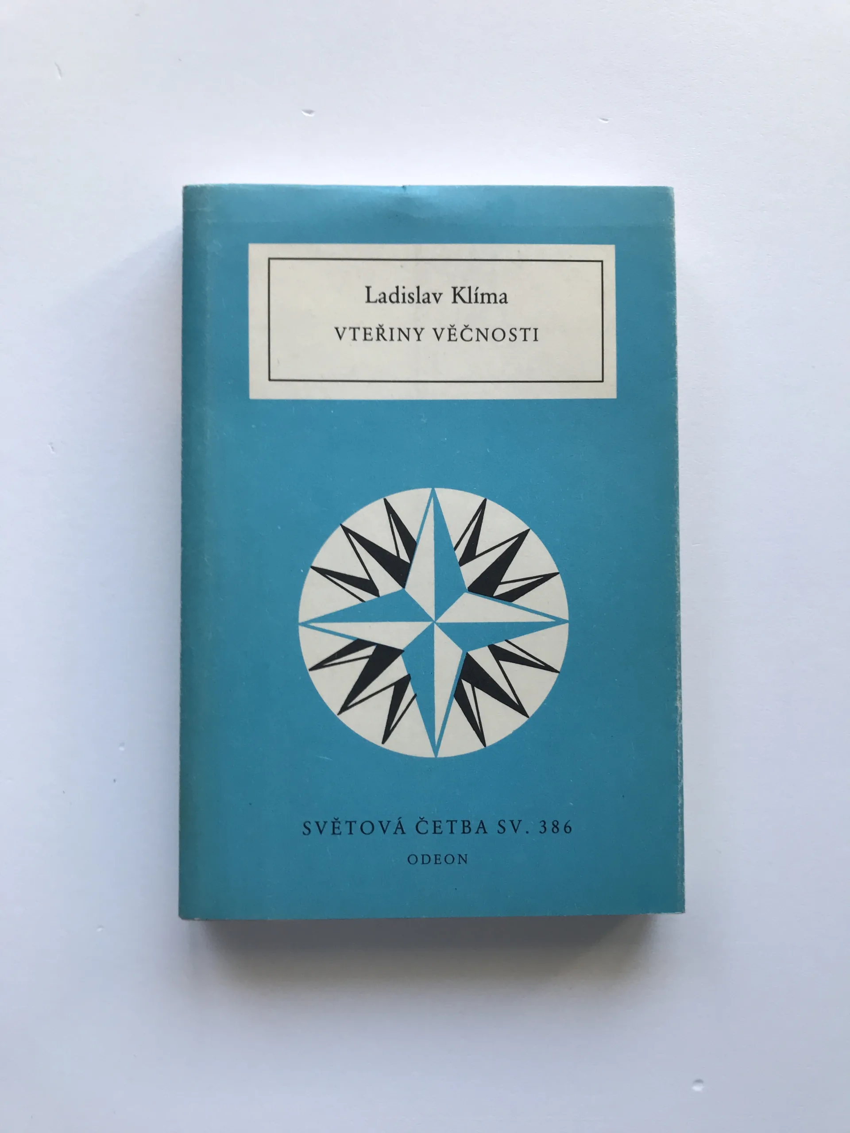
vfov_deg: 63.4
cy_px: 566
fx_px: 917
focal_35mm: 28
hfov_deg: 49.7
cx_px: 425
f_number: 1.8
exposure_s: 1/100
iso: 40
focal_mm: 3.99
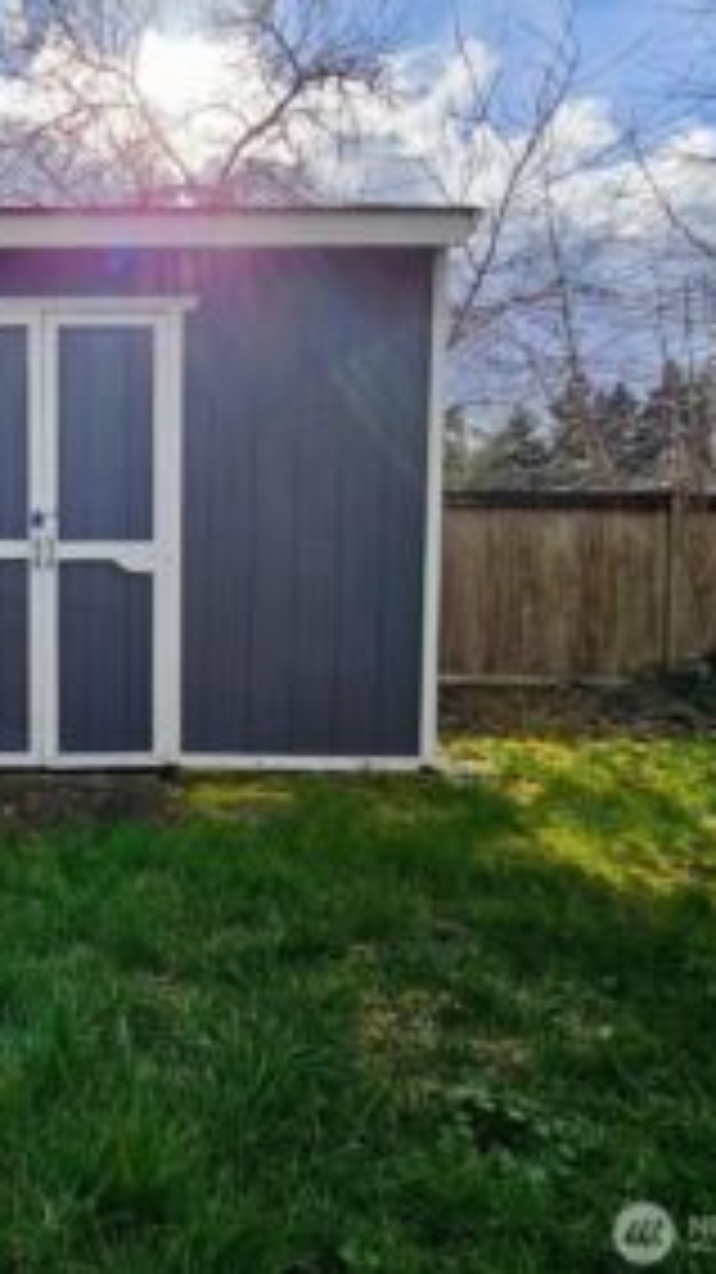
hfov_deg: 46.9
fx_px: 676
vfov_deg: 86.6
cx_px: 5
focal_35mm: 20
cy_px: 603
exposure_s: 1/1457
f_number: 2.2
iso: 50
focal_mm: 2.2
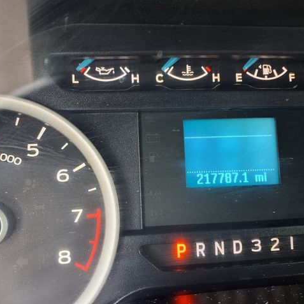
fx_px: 318
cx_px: 145
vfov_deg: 51.1
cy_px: 152
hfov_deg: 51.1
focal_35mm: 32
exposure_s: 1/30
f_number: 1.9
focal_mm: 3.58
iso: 250
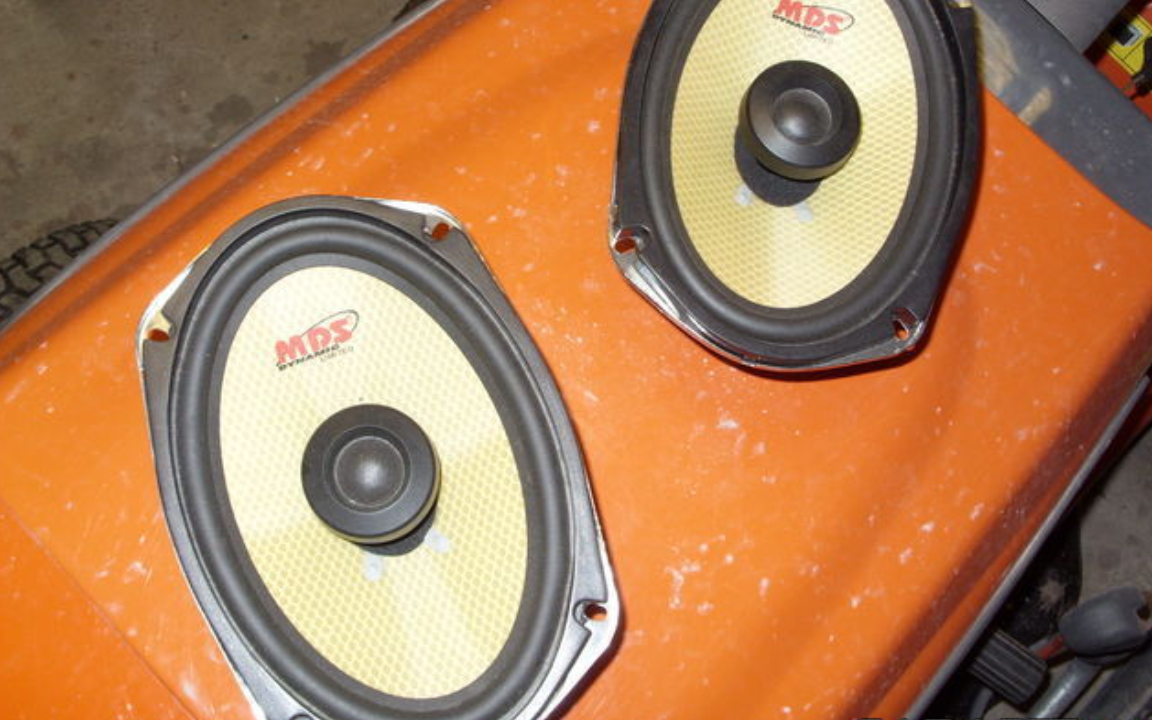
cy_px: 308
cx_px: 579
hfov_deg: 48.2
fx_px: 1287
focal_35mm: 41
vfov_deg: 31.2
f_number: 4.9
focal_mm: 6.3
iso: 100
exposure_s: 1/30
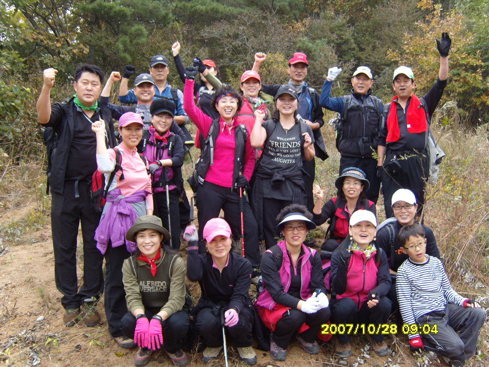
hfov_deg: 52.6
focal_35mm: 35
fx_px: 494
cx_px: 244
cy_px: 184
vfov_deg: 40.7
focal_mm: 7.4
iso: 80
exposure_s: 1/90
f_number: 2.8
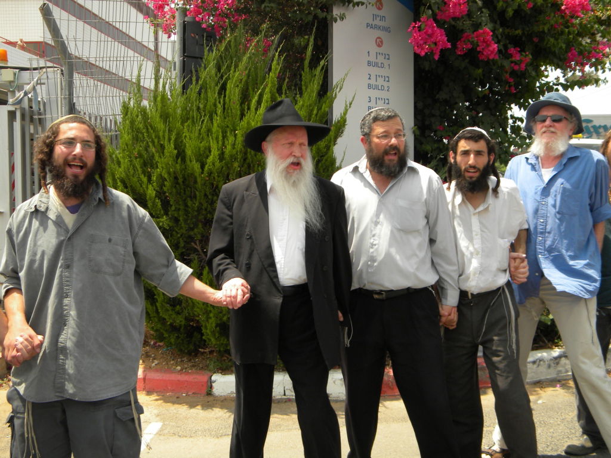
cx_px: 306
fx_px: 724
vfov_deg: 35.1
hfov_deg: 45.8
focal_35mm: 41
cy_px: 229
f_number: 3.8
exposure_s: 1/500
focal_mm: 7.3
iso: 85
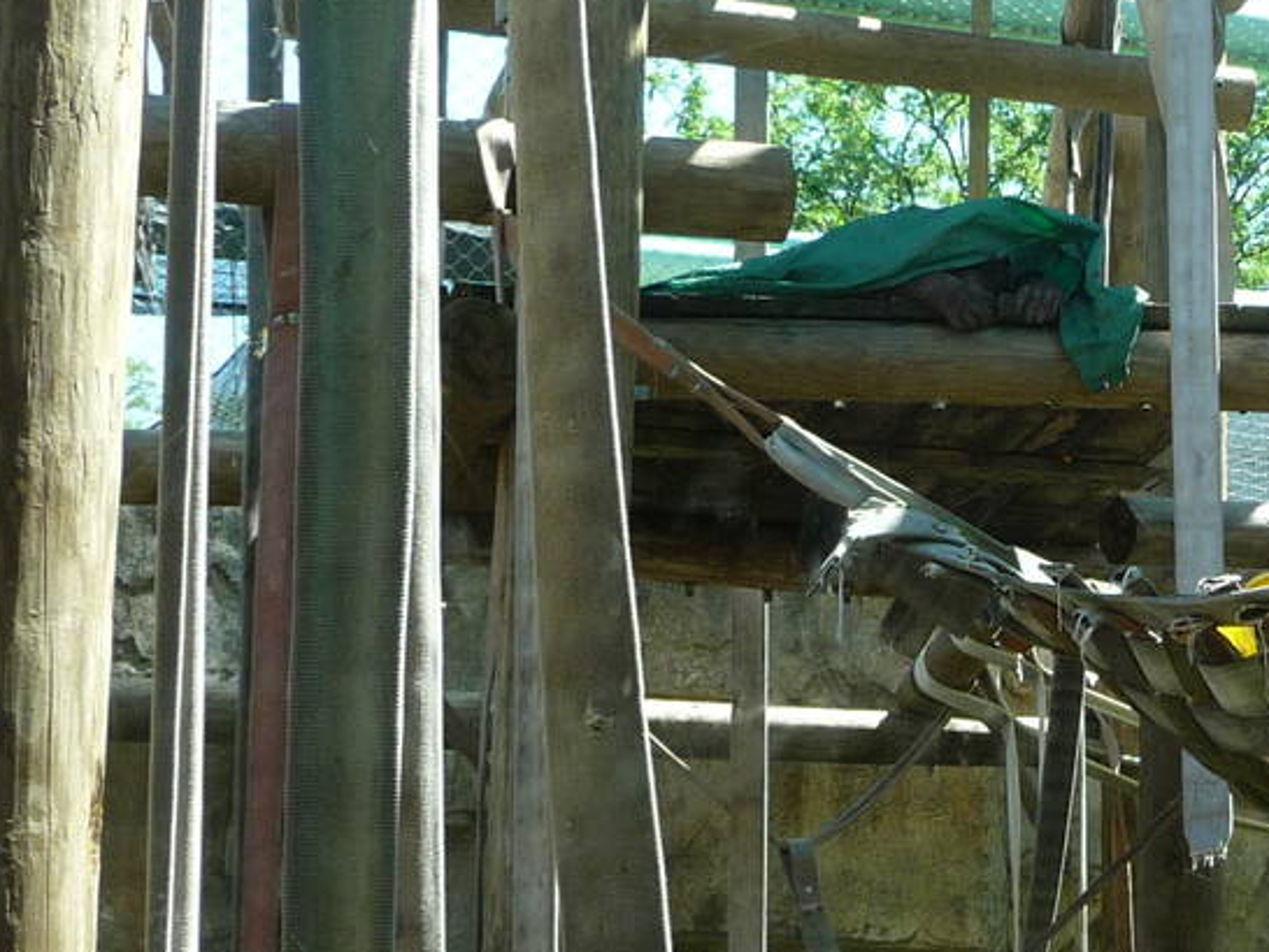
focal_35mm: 82
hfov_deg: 23.1
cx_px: 1192
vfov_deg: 17.9
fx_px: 3007
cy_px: 671
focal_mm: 4.7
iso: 100
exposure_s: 1/160
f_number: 3.3
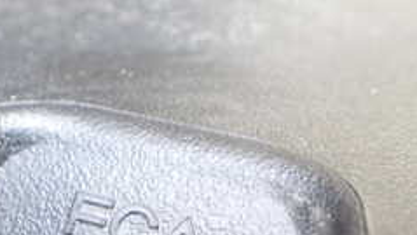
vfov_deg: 13.7
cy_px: 376
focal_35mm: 82
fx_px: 908
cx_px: 82
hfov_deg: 25.4
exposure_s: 1/80
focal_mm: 5.4
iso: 800
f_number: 2.3
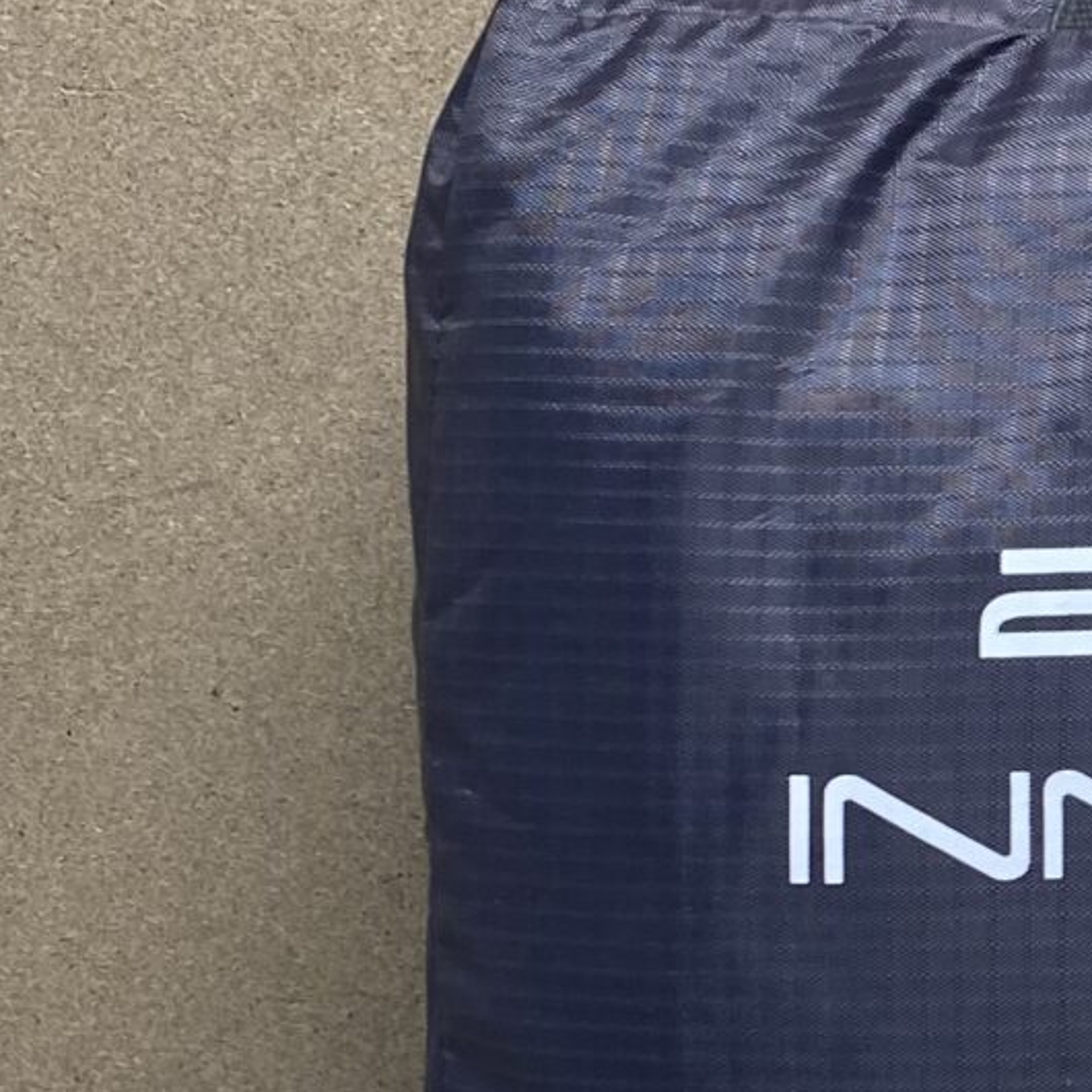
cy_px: 740
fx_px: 3962
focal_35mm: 111
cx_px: 1500
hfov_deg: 14.9
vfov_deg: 15.7
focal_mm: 4.25
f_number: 1.8
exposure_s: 1/100
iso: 50
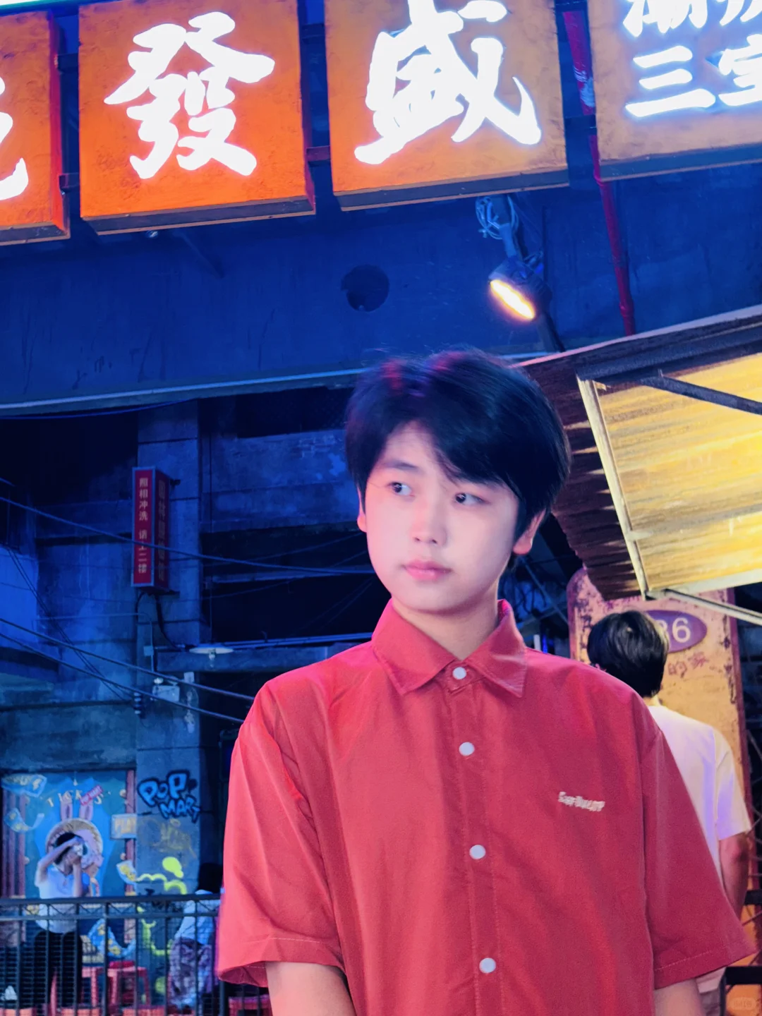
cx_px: 381
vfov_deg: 36.8
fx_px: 1526
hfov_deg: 28.0
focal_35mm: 52
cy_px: 508
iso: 32
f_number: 1.6
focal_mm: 5.96
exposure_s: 1/8
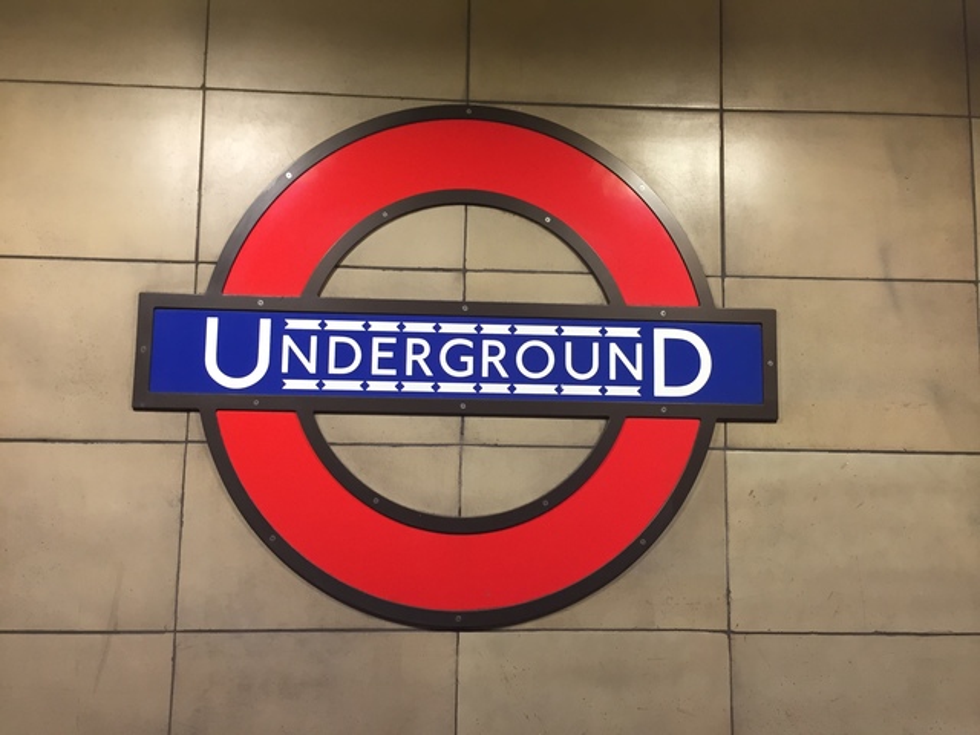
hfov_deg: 61.7
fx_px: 821
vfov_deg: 48.2
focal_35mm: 29
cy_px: 368
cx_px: 490
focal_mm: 4.15
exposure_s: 1/33
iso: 100
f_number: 2.2
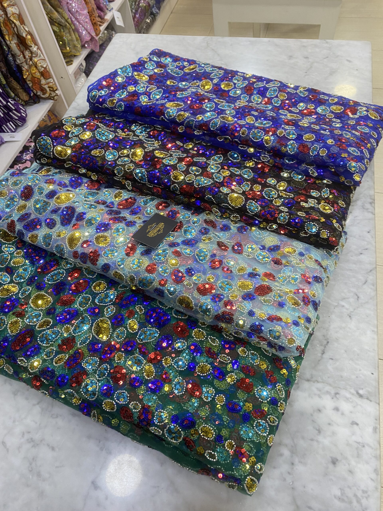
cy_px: 256
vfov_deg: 67.3
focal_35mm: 26
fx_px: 384
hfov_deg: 53.1
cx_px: 192
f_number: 1.8
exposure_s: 1/50
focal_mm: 4.25
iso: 80
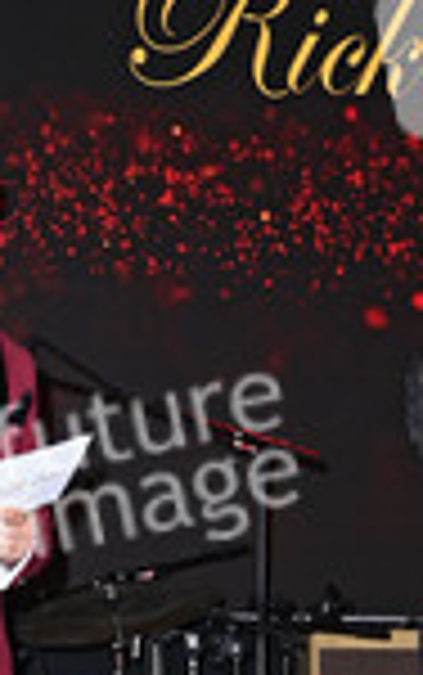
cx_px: 198
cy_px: 706
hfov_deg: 6.2
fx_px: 3903
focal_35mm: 212
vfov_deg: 9.8
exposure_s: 1/250
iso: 800
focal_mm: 78
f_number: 5.6
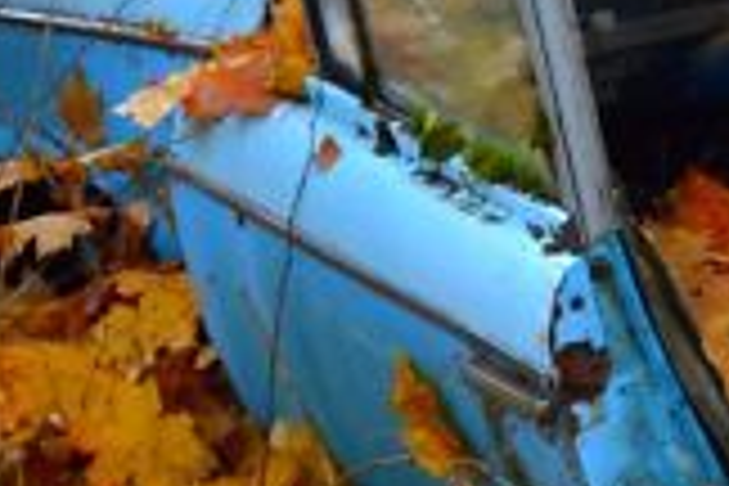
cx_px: 1706
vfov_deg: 9.2
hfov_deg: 11.6
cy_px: -76
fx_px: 2977
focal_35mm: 147
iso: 360
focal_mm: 18
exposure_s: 1/125
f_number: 5.6
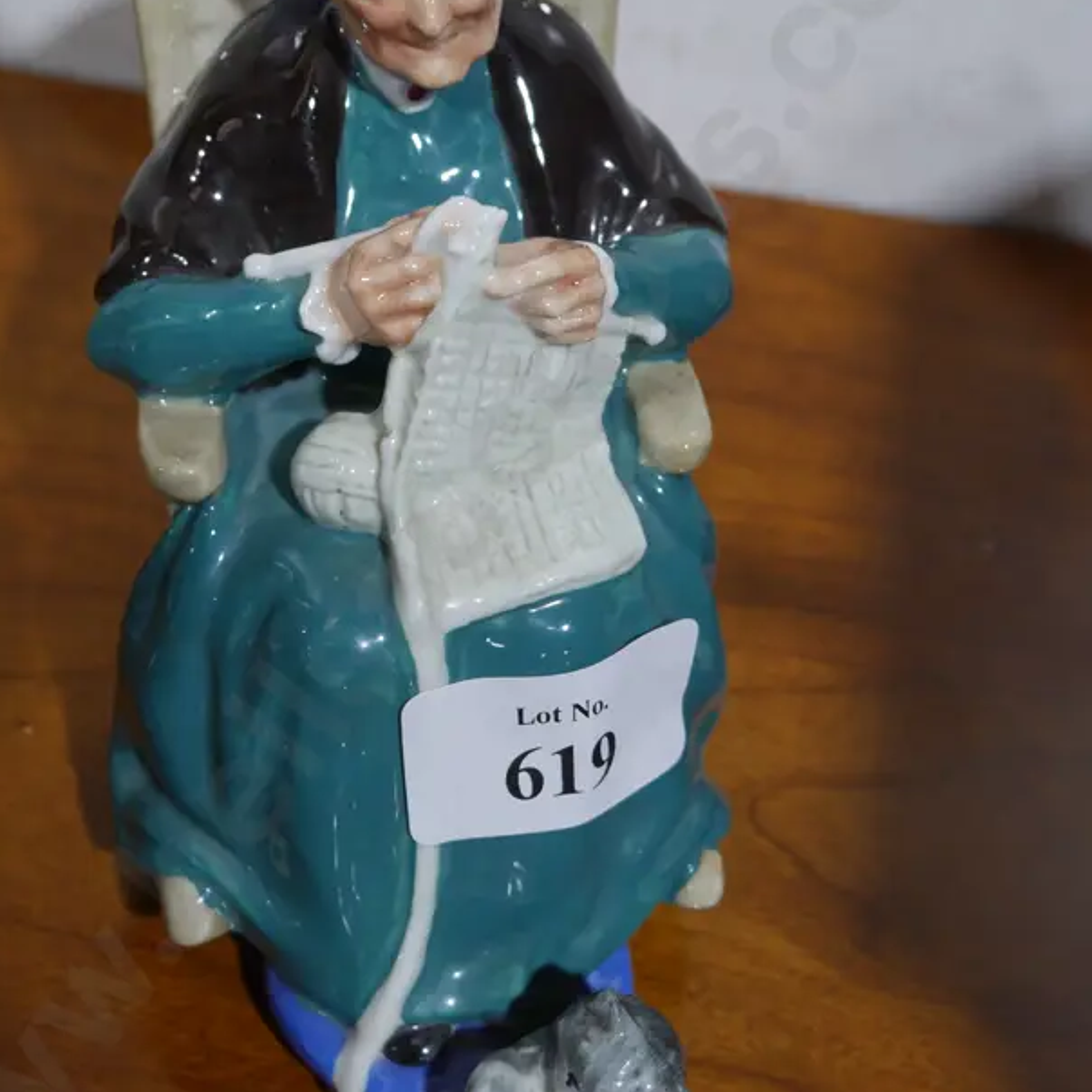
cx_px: 464
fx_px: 2248
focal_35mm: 63
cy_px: 510
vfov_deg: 27.3
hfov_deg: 27.3
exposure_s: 1/60
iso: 500
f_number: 4.6
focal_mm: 21
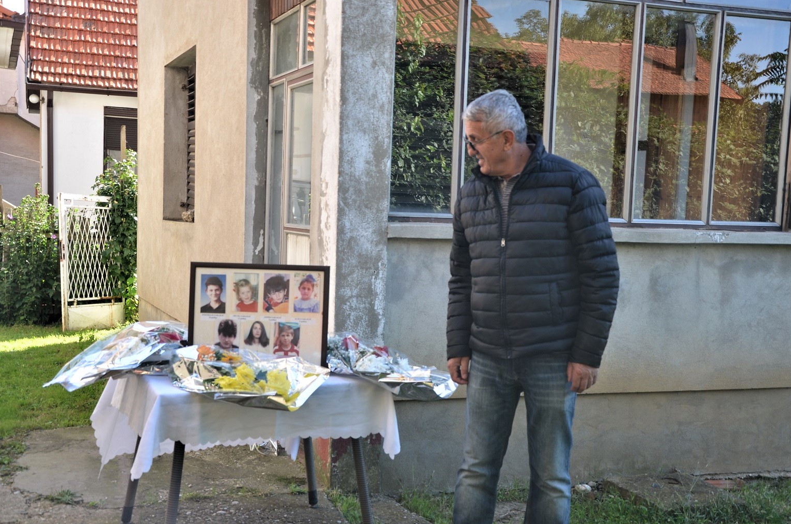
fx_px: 1030
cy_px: 269
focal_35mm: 47
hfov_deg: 42.0
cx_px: 393
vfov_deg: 28.5
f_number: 5.6
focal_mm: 30
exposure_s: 1/125
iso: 200
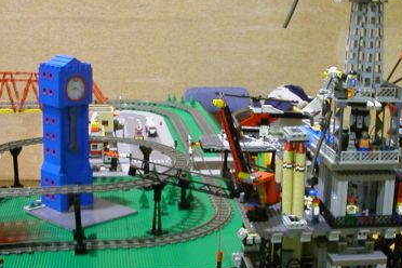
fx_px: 692
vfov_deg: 21.8
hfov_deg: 32.3
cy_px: 186
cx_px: 237
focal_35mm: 62
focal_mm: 5.6
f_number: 2.7
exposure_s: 1/4
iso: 174
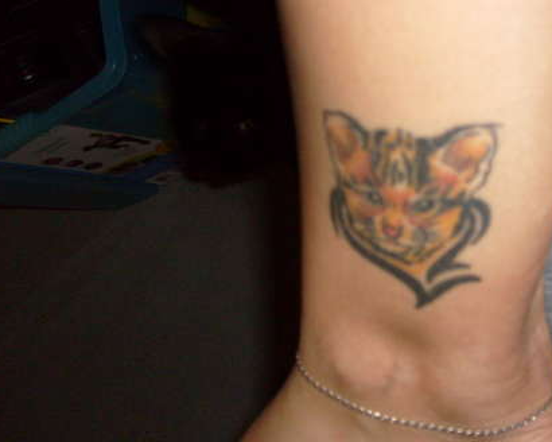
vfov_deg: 30.2
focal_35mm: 50
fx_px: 817
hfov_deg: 36.8
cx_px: 388
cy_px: 174
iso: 100
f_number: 2.8
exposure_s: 1/45
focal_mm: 5.8
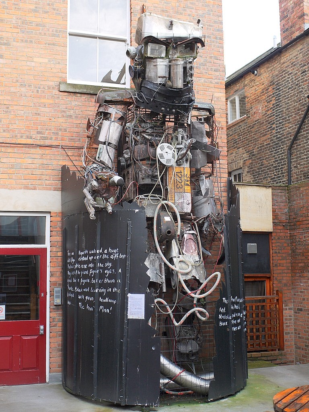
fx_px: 524
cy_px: 206
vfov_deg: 42.9
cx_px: 154
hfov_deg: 32.9
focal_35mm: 44
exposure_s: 1/60
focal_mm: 22
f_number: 4.6
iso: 100
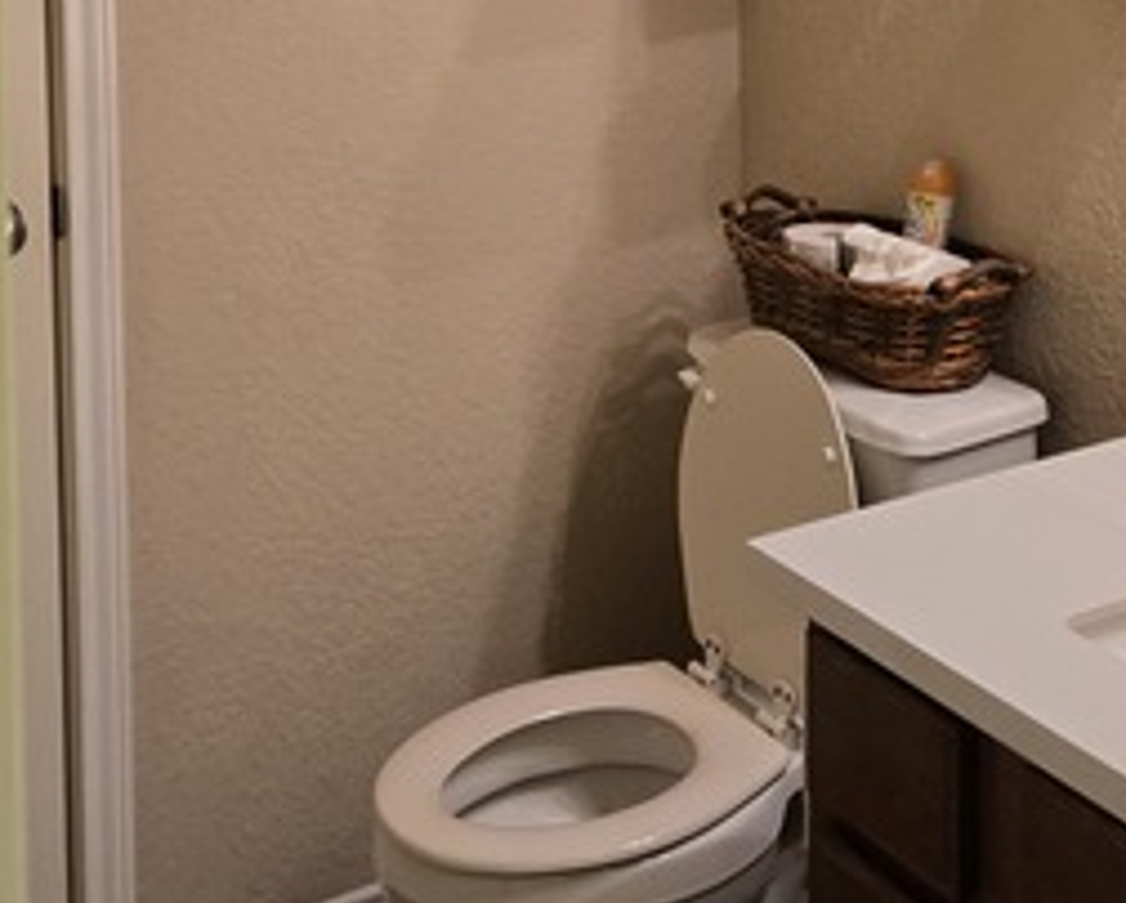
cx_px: 853
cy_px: -148
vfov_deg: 24.5
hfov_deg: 32.3
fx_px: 1901
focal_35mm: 57
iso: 200
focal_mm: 5.4
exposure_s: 1/120
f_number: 1.8
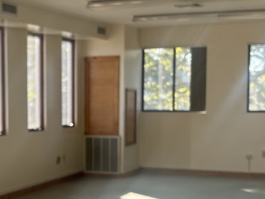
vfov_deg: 18.1
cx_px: 31
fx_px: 620
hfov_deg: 23.5
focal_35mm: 81
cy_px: 149
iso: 50
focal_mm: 5.96
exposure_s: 1/197
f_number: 1.6
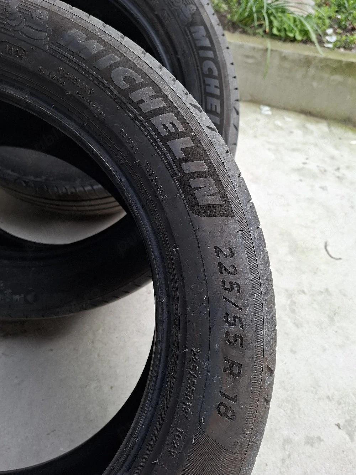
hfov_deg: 58.9
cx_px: 178
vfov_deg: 73.9
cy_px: 238
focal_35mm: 23
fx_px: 315
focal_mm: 5.54
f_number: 1.8
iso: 50
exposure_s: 1/120
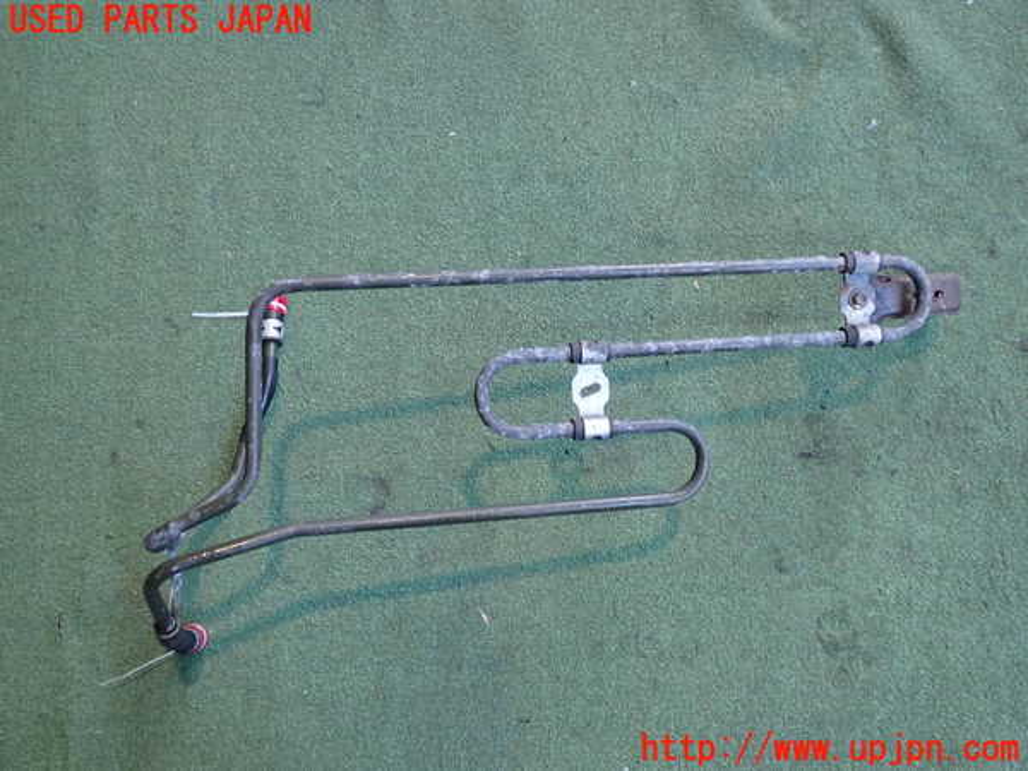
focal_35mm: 30
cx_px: 514
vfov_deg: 46.8
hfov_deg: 60.0
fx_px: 891
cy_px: 386
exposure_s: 1/40
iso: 200
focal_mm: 5.4
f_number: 2.3
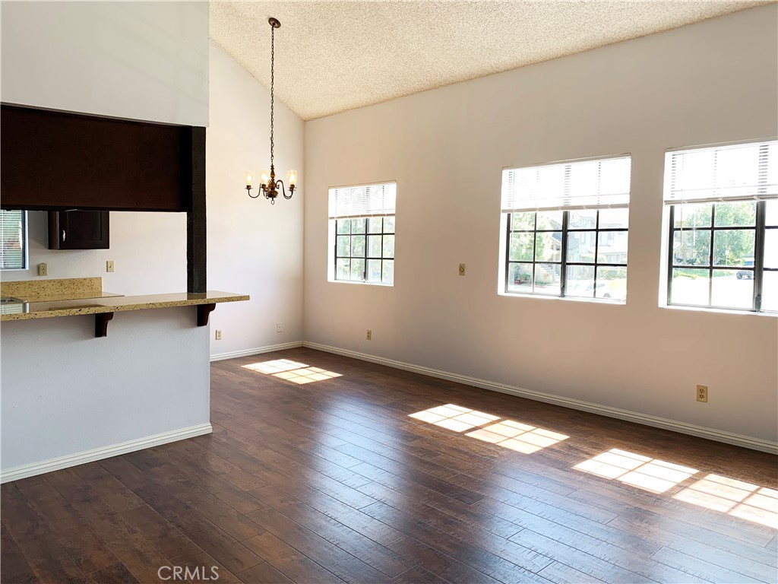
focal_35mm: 26
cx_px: 389
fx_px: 584
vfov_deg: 53.1
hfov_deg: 67.3
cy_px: 292
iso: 32
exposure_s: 1/120
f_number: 1.8
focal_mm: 4.25
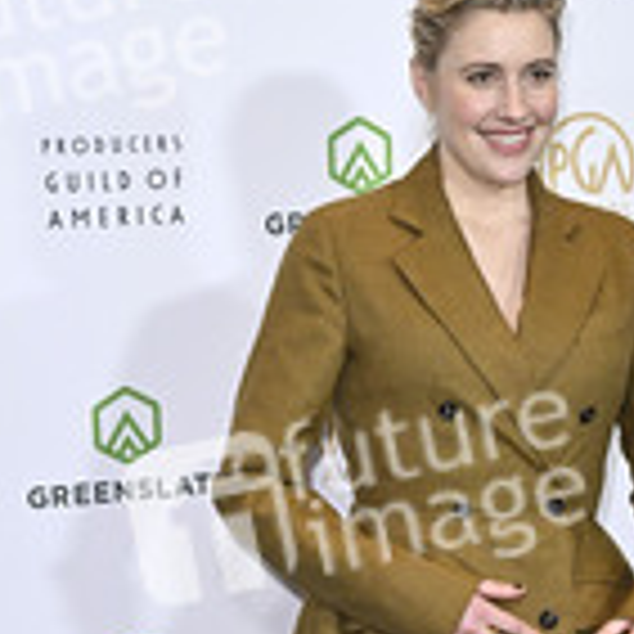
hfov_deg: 16.3
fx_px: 2196
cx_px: 486
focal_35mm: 106
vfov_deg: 15.9
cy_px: 724
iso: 2000
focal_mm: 44
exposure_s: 1/320
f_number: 5.6
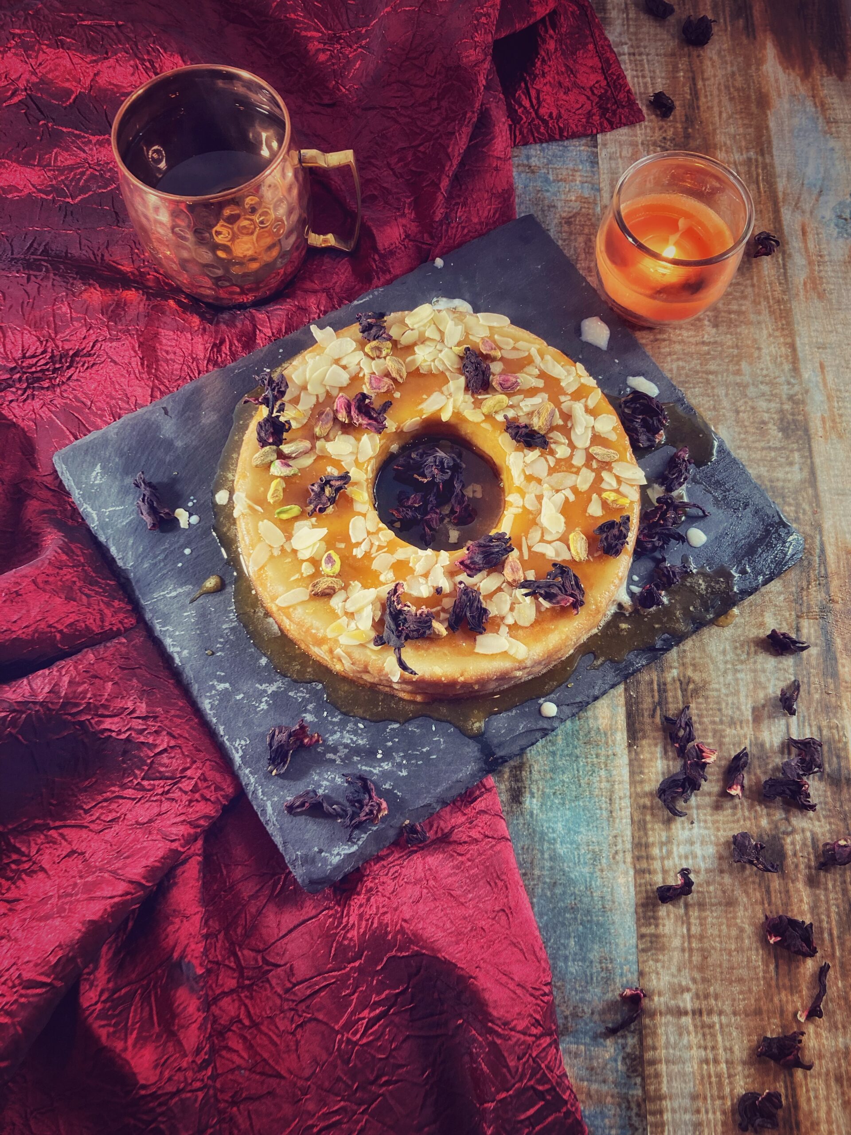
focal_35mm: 28
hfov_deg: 49.7
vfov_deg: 63.4
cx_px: 426
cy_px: 568
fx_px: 918
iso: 80
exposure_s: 1/50
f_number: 1.8
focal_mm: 3.99
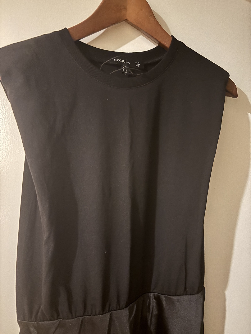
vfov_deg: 67.3
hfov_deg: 53.1
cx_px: 126
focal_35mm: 26
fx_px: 251
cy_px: 167
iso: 800
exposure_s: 1/9
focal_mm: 5.96
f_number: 1.6
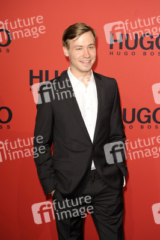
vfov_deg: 28.9
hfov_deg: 19.4
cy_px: 120
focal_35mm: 70
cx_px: 80
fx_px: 467
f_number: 6.3
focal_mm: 70
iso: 800
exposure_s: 1/160
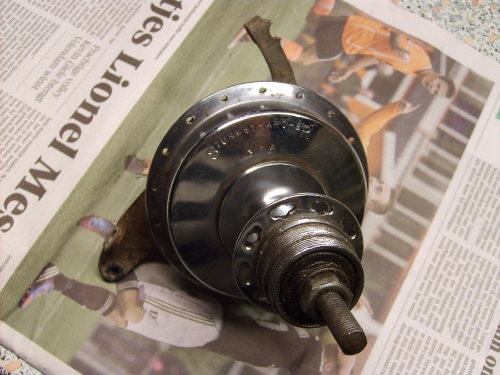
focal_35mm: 35
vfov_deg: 40.7
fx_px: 506
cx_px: 250
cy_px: 188
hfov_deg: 52.6
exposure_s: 1/30
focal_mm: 5.8
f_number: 2.8
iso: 120
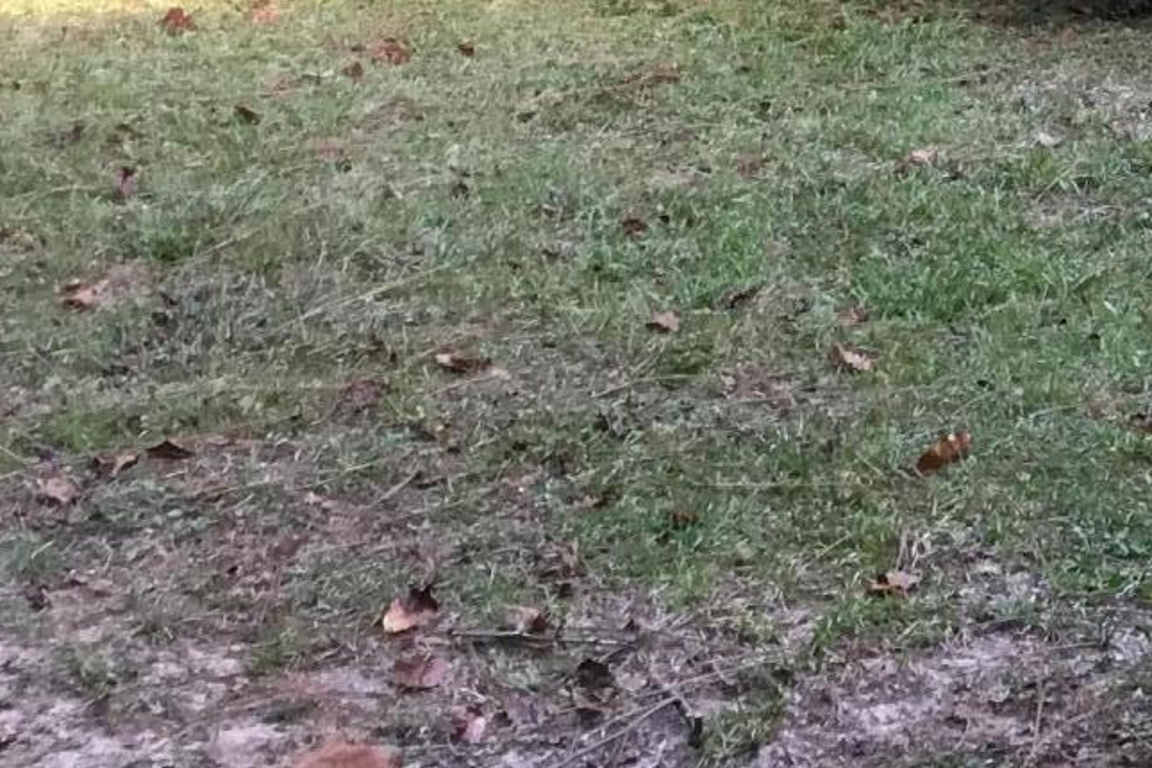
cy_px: -177
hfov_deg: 19.6
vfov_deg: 13.3
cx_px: 1238
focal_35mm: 100
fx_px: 3200
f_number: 2.4
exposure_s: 1/33
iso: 32
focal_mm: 3.3
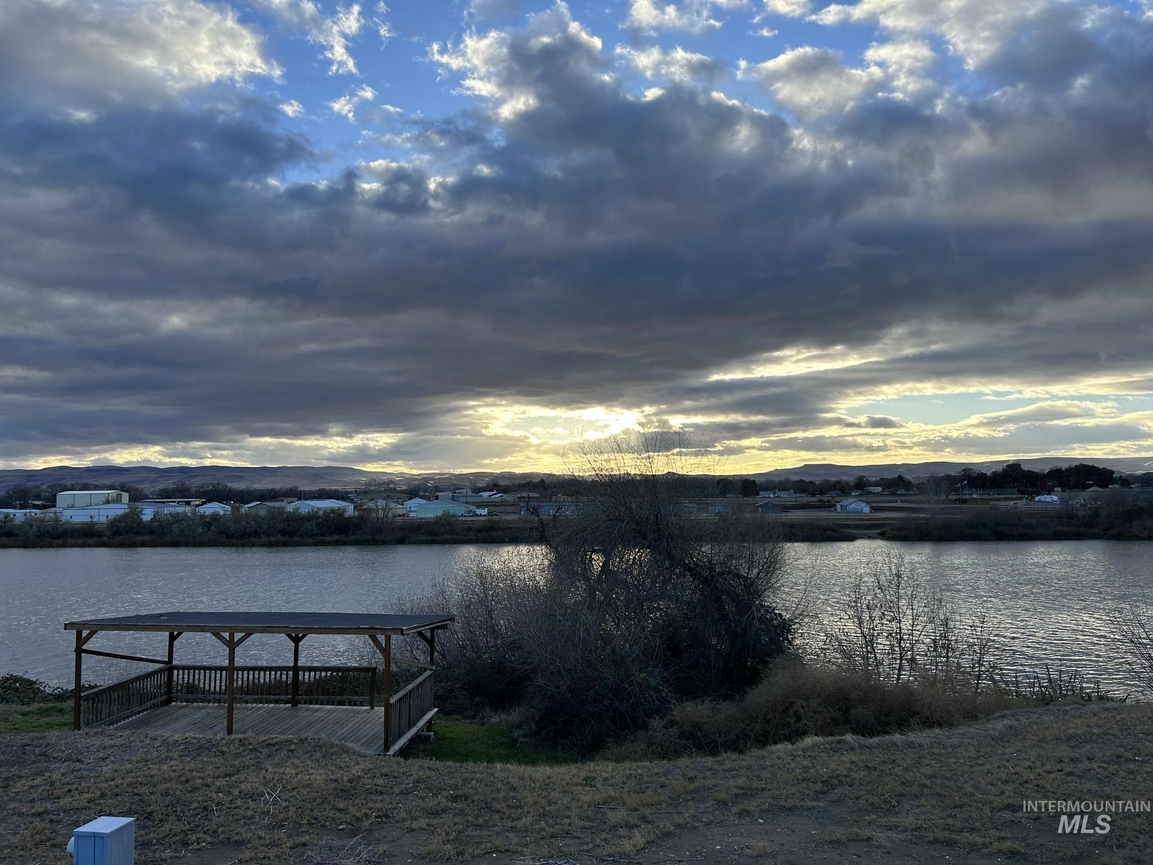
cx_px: 576
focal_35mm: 26
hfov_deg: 67.3
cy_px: 432
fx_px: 866
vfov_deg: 53.1
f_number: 1.5
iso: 50
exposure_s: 1/1934
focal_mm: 5.7
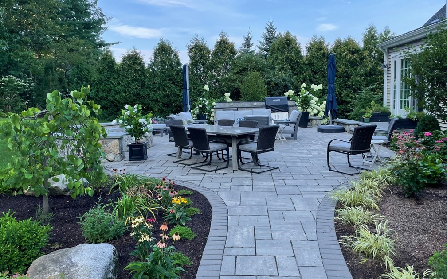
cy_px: 126
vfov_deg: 44.5
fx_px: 341
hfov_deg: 66.5
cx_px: 222
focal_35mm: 28
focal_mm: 4.2
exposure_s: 1/493
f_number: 1.6
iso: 32
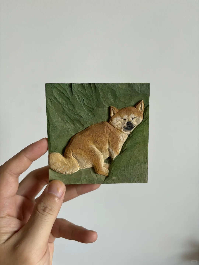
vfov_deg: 67.3
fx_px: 199
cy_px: 132
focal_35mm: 26
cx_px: 100
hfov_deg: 53.1
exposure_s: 1/121
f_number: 1.6
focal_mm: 5.96
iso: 64
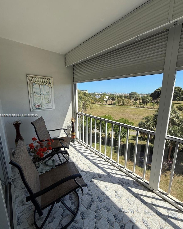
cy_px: 116
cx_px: 93
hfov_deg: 84.1
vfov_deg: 96.8
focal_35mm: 15
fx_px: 102
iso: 50
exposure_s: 1/1033
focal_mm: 2.22
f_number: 2.2
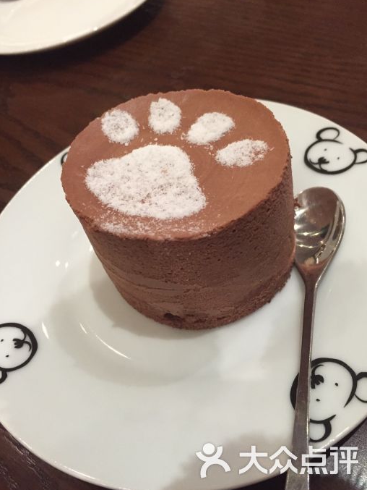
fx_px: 424
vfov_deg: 60.0
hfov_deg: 46.8
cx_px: 187
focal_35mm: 30
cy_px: 245
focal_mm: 4.15
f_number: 2.2
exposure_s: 1/20
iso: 250
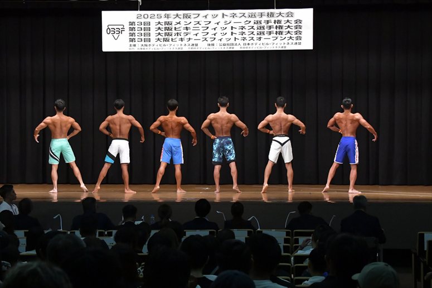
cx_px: 216
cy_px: 144
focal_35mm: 87
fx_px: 1044
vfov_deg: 15.7
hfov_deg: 23.4
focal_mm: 58
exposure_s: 1/400
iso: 6400
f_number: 5.6
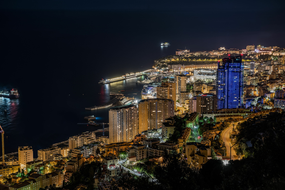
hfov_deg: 28.8
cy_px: 95
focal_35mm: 70
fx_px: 554
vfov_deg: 19.5
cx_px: 142
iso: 100
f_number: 11
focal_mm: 70
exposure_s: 1/8
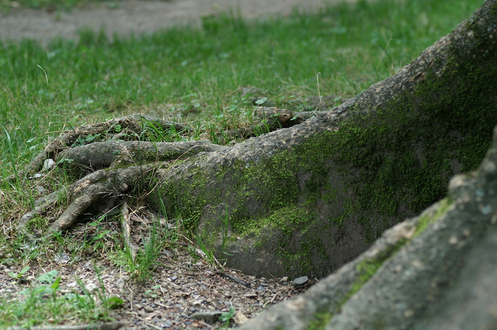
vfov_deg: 9.1
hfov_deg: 13.7
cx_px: 248
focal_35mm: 150
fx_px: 2068
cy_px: 165
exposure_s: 1/250
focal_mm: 100
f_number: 3.5
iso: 125
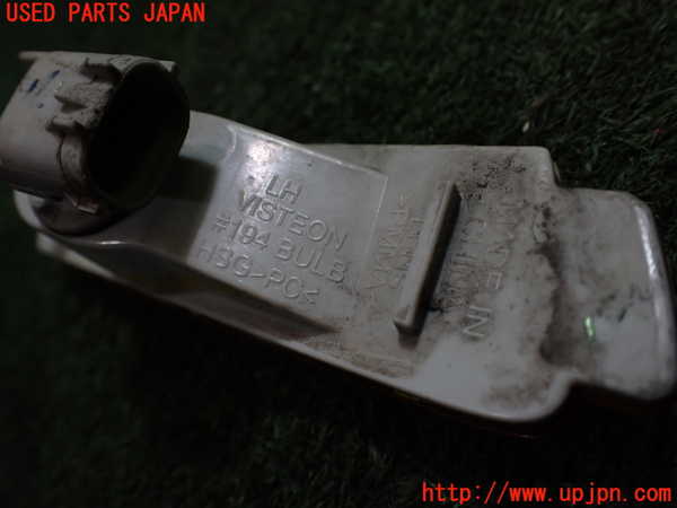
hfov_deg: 60.0
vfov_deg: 46.8
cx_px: 338
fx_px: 587
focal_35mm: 30
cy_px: 254
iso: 200
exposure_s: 1/125
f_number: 2.3
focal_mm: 5.4
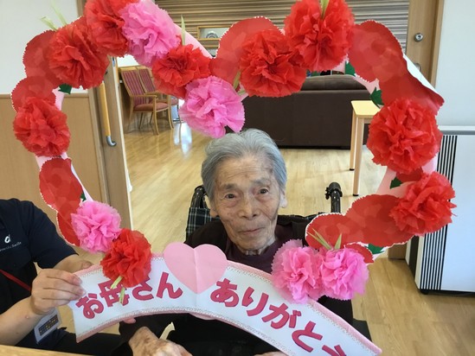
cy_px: 178
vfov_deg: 45.5
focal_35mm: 31
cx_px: 238
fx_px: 425
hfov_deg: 58.3
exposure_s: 1/30
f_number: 2.4
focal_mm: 3.3
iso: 50
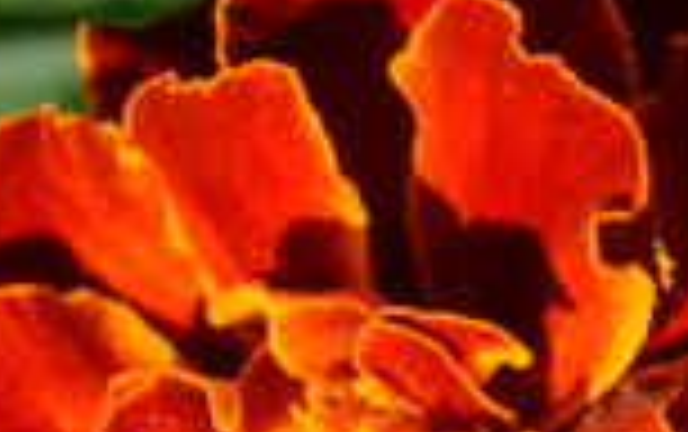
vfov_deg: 3.0
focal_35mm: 440
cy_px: 513
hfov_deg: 4.7
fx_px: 8253
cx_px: 1007
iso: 100
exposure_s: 1/160
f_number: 8
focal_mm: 55
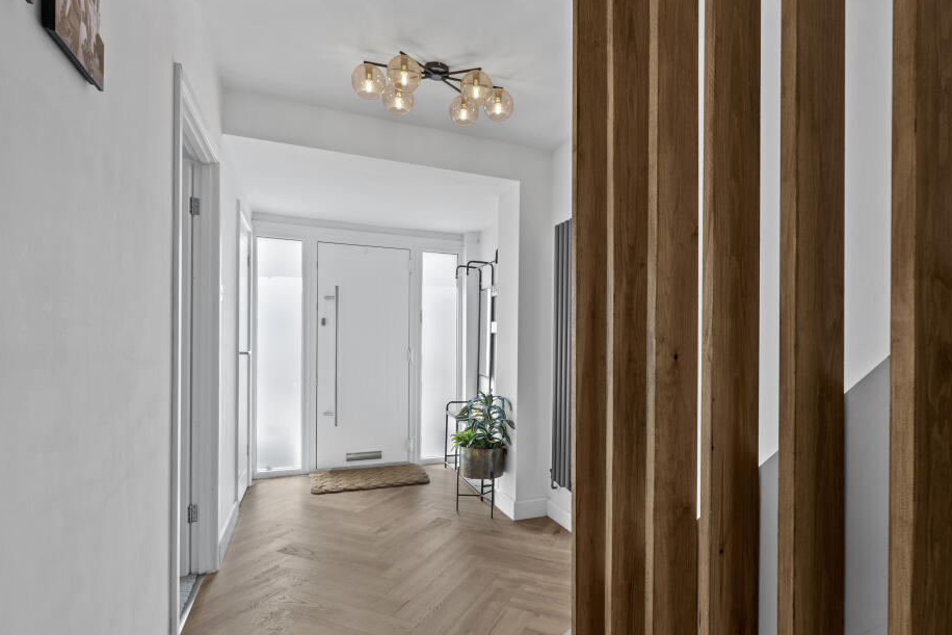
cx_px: 509
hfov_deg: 86.8
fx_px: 502
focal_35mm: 19
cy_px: 341
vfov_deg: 64.5
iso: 400
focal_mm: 16
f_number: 8
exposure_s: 1/50
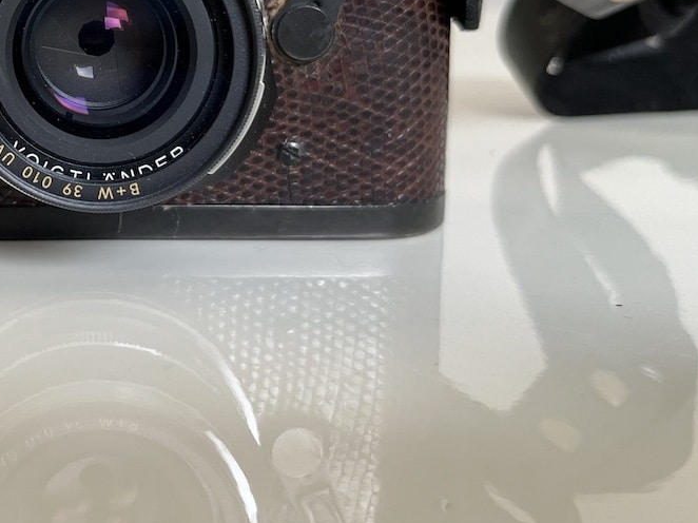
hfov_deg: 32.6
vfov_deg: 25.5
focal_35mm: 55
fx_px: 1109
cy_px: 27
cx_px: 30
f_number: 1.6
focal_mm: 5.1
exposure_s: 1/122
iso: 100
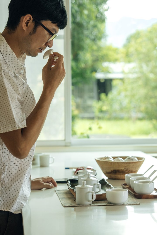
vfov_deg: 23.9
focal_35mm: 85
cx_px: 78
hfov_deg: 16.1
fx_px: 556
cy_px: 118
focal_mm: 57
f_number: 3.2
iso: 400
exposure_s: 1/250
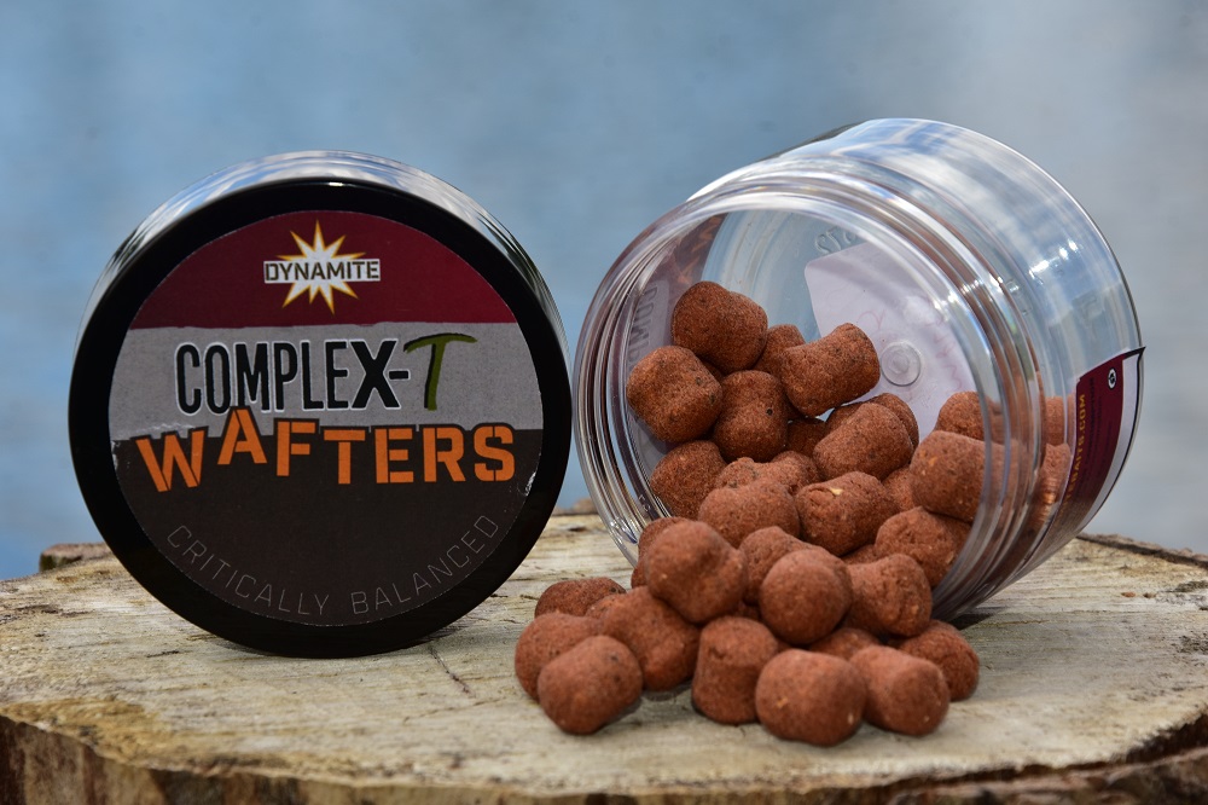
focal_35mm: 158
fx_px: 5283
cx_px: 604
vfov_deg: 8.7
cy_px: 402
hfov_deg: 13.0
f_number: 11
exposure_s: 1/250
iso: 320
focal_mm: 105
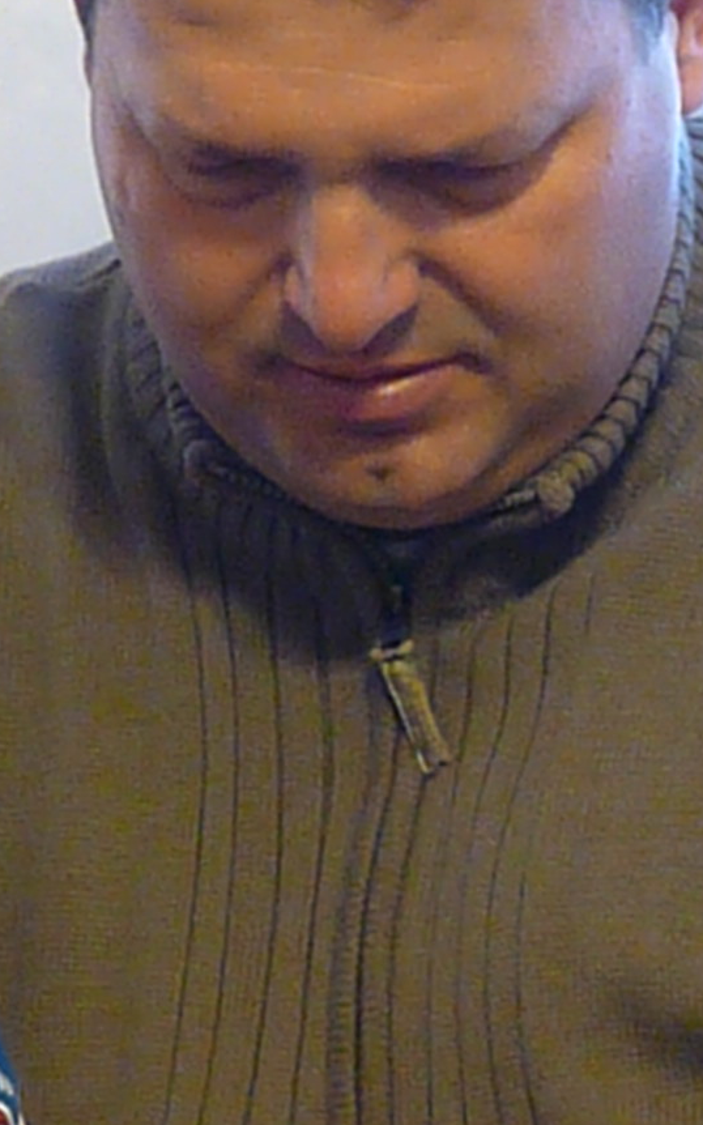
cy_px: 337
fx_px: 13613
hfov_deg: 3.0
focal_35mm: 444
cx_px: 289
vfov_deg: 4.7
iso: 1600
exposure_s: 1/40
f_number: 3.7
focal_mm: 31.2
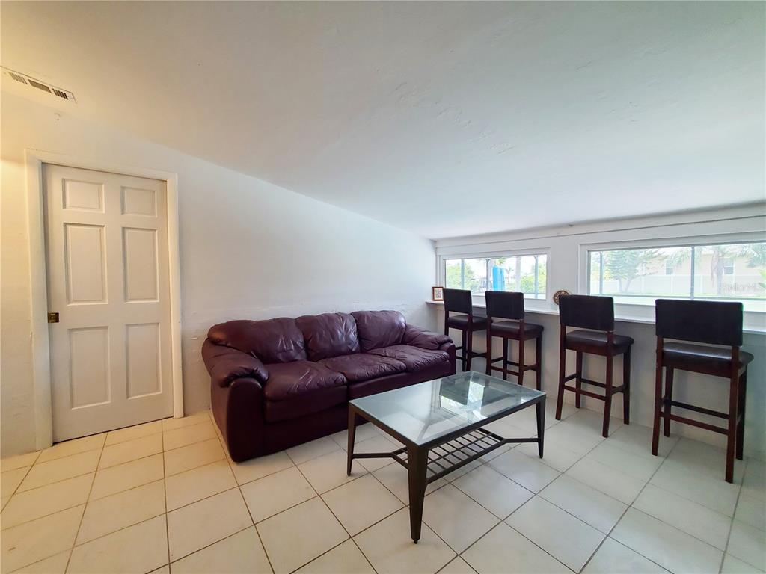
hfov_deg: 106.2
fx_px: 288
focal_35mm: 13
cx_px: 383
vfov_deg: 89.9
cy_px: 287
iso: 100
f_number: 2.2
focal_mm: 1.8
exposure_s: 1/60
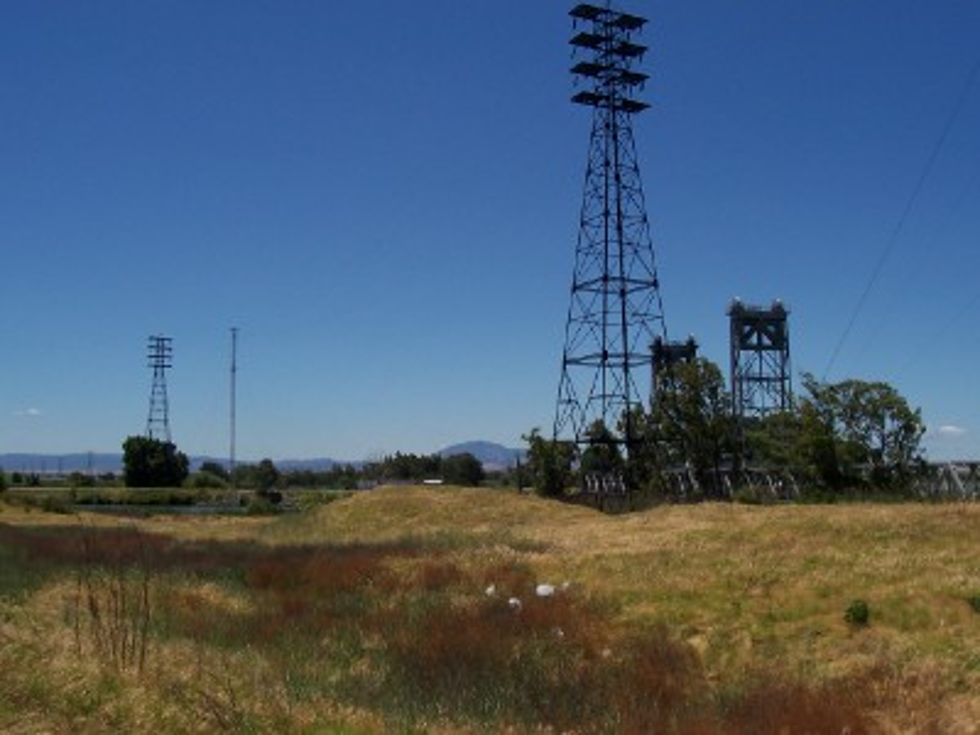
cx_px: 490
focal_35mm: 37
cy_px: 368
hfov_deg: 50.1
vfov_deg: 38.7
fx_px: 1047
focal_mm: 5.6
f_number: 5.6
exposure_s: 1/1000
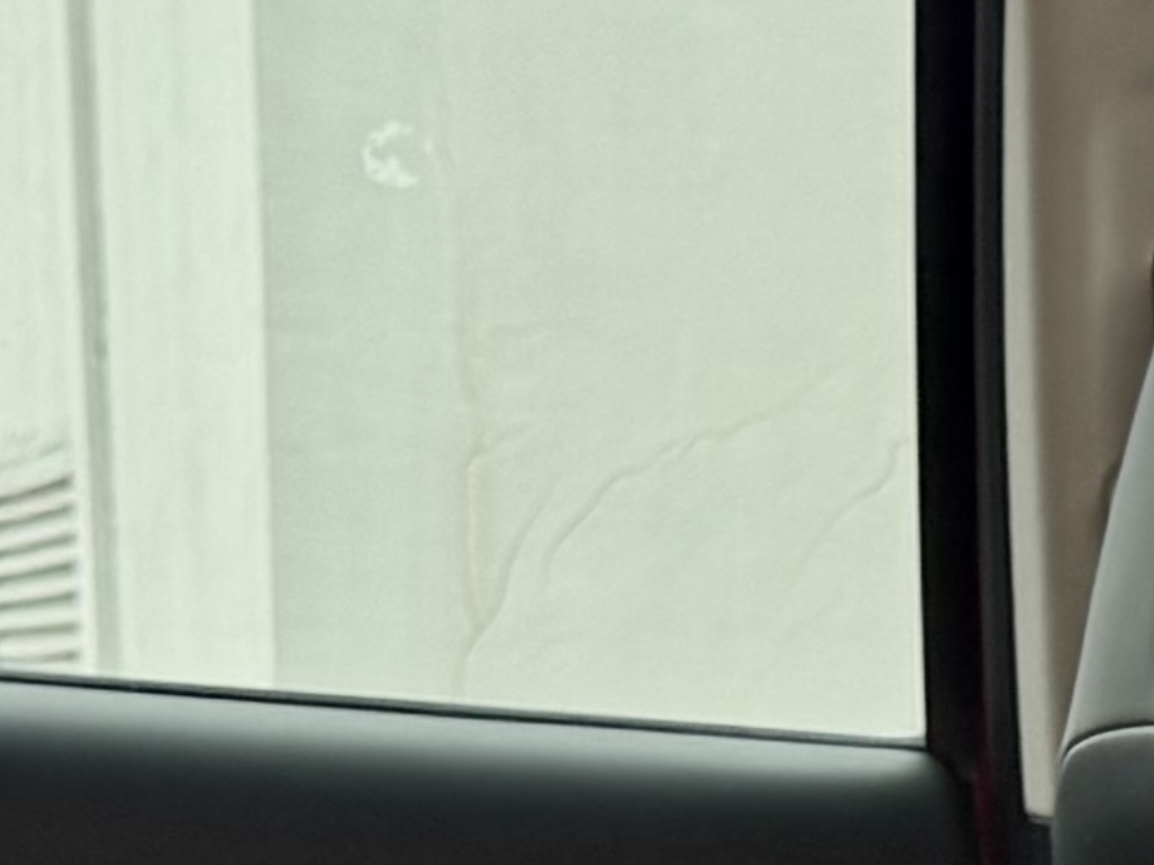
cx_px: 1294
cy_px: 1507
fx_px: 5900
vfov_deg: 8.1
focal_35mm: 177
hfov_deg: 11.0
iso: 160
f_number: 1.78
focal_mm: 6.76
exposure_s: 1/129
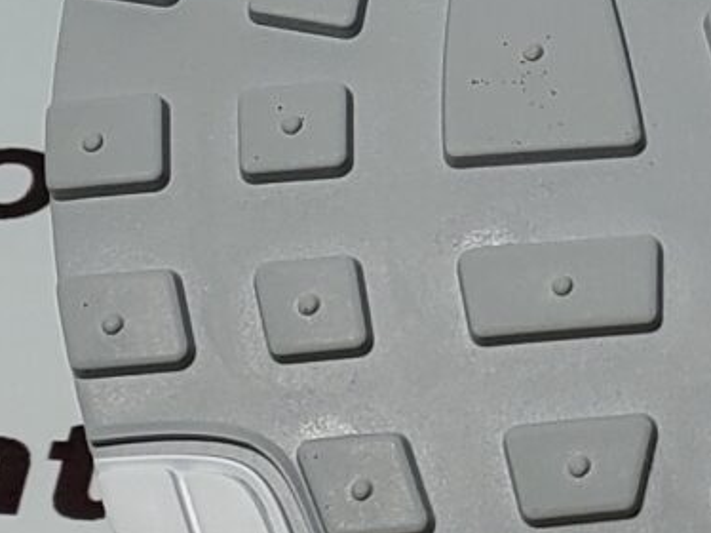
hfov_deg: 10.9
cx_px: 816
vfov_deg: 8.1
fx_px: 3654
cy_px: -303
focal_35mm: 178
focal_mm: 4.3
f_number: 1.5
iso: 50
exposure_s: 1/861
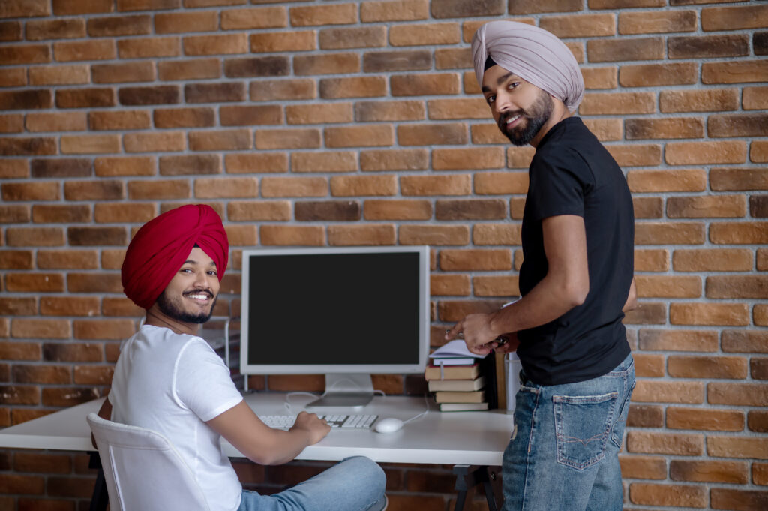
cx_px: 384
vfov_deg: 16.0
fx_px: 1812
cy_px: 256
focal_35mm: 85
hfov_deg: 23.9
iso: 800
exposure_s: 1/320
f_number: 2.2
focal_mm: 85
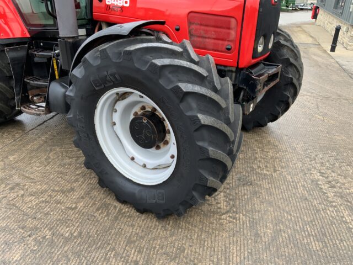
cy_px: 132
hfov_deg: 61.7
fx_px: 296
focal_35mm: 29
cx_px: 176
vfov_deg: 48.2
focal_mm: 3
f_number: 1.8
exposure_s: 1/122
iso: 25
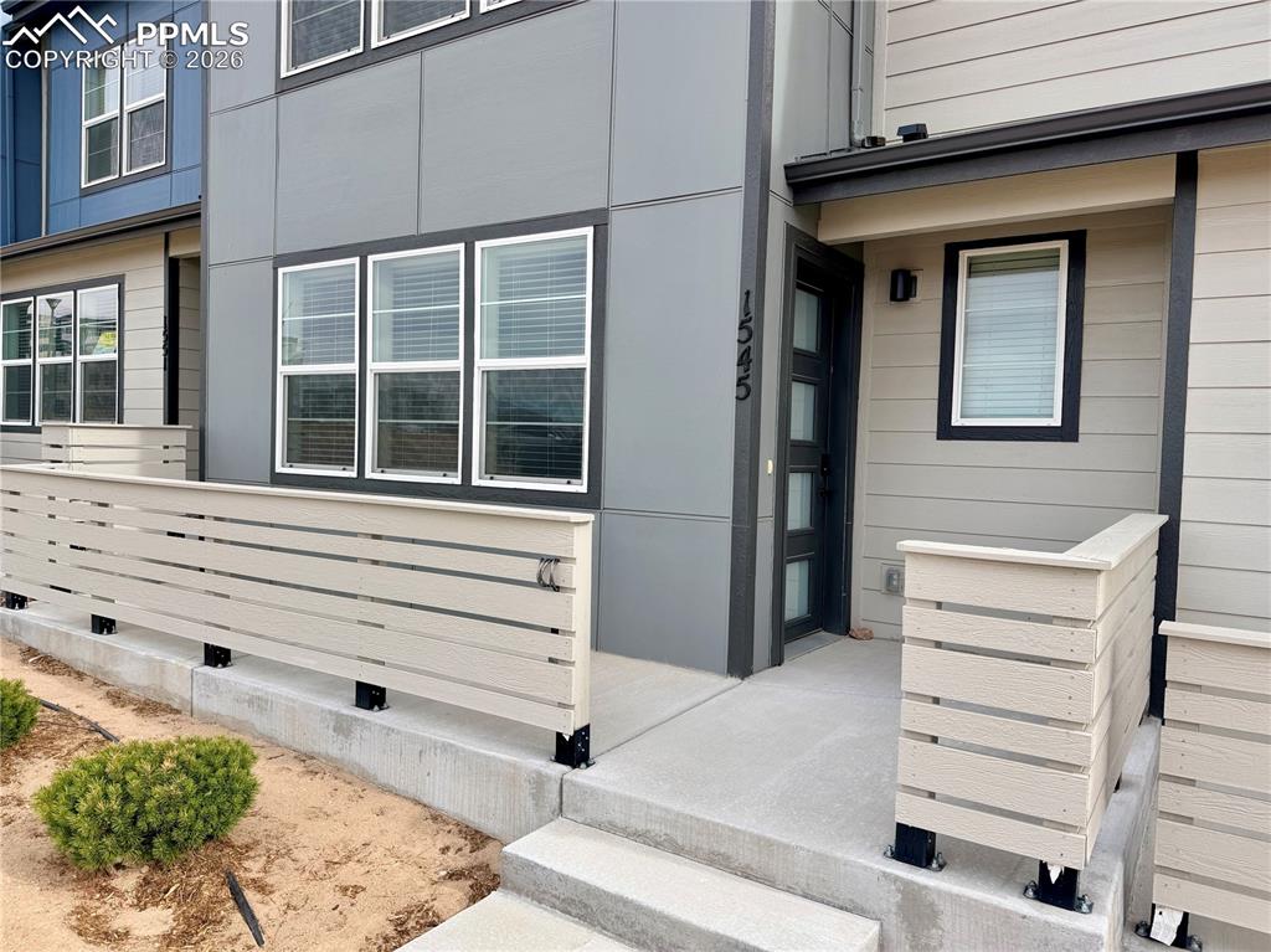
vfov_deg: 56.8
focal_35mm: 24
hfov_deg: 71.6
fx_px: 881
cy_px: 476
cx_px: 636
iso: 80
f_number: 1.78
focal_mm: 6.76
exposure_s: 1/2299
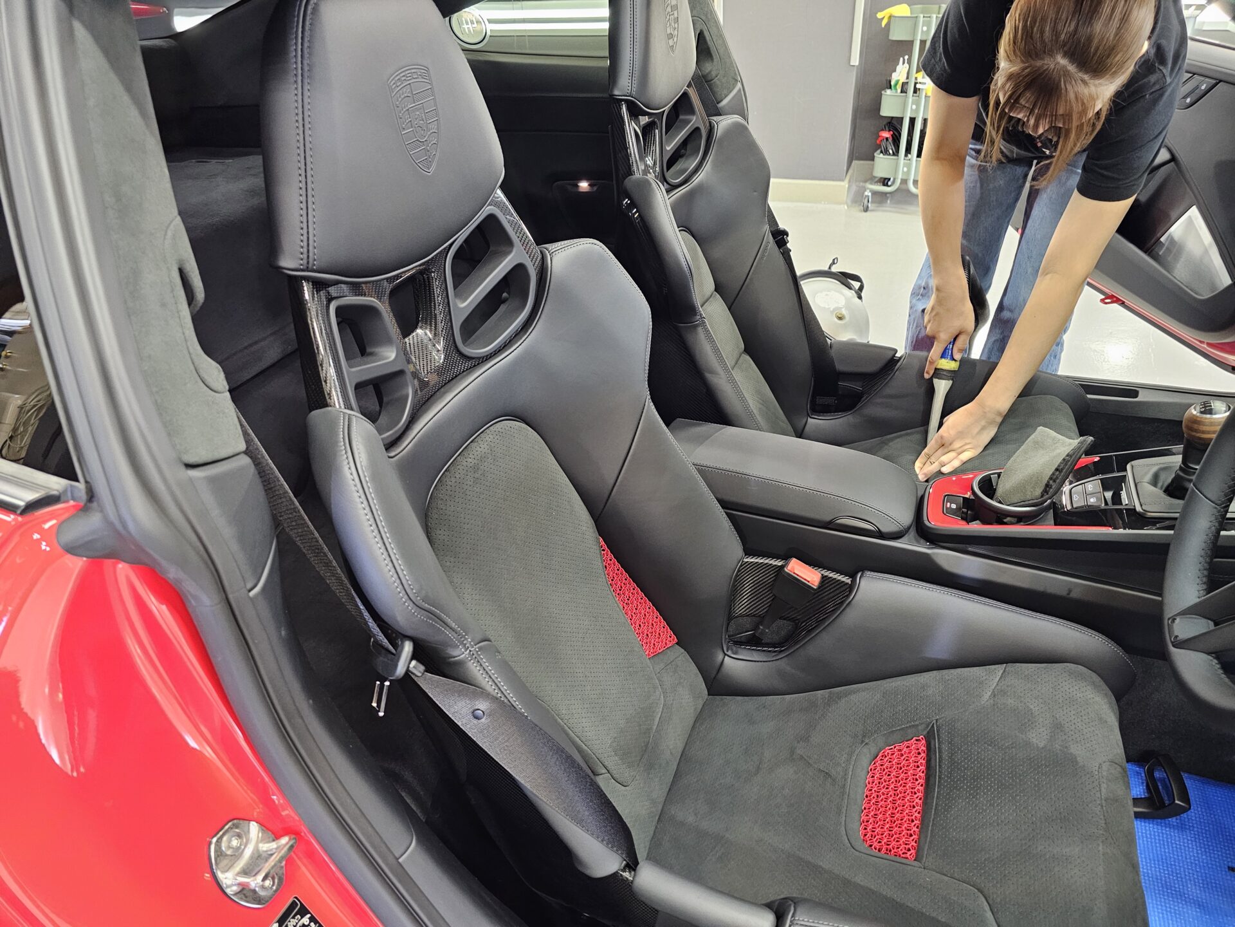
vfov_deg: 58.9
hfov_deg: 73.9
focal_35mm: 23
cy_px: 464
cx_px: 618
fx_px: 821
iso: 1000
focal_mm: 6.3
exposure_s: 1/100
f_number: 1.7
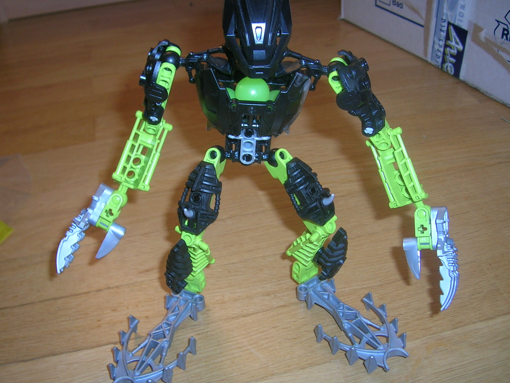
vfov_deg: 37.7
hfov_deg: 48.9
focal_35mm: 38
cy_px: 191
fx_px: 560
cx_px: 237
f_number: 2.8
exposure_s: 1/60.1
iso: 50
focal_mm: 5.4
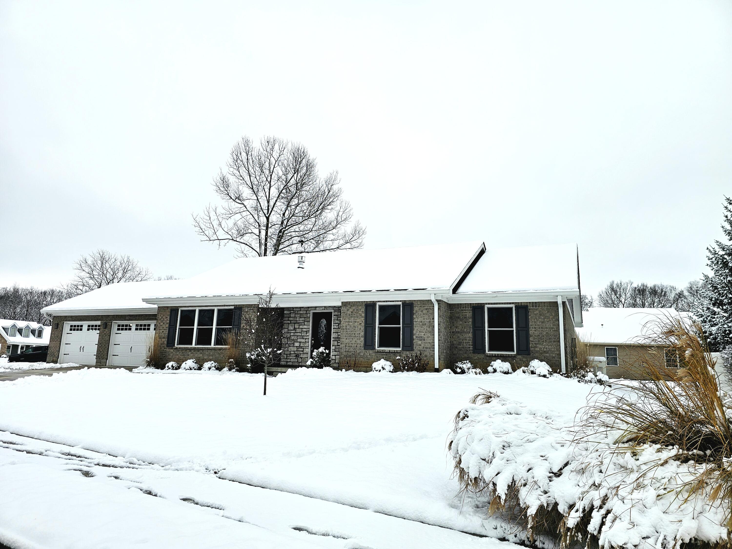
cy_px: 274
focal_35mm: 23
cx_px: 366
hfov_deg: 73.9
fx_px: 486
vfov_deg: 58.9
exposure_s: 1/500
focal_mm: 6.3
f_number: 1.7
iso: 10
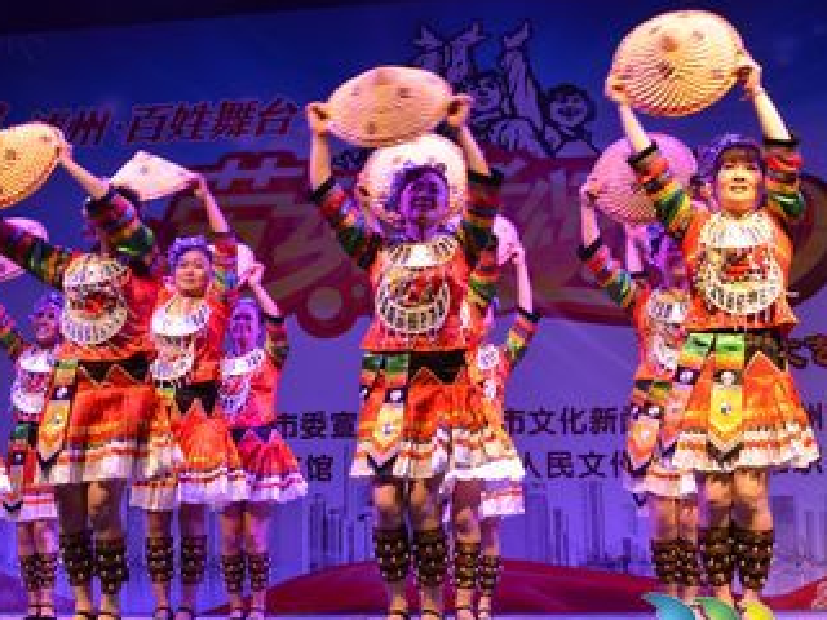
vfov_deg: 23.3
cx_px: 323
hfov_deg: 30.6
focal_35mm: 63
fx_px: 1505
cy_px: 280
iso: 400
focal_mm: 28
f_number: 5.6
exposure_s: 1/125
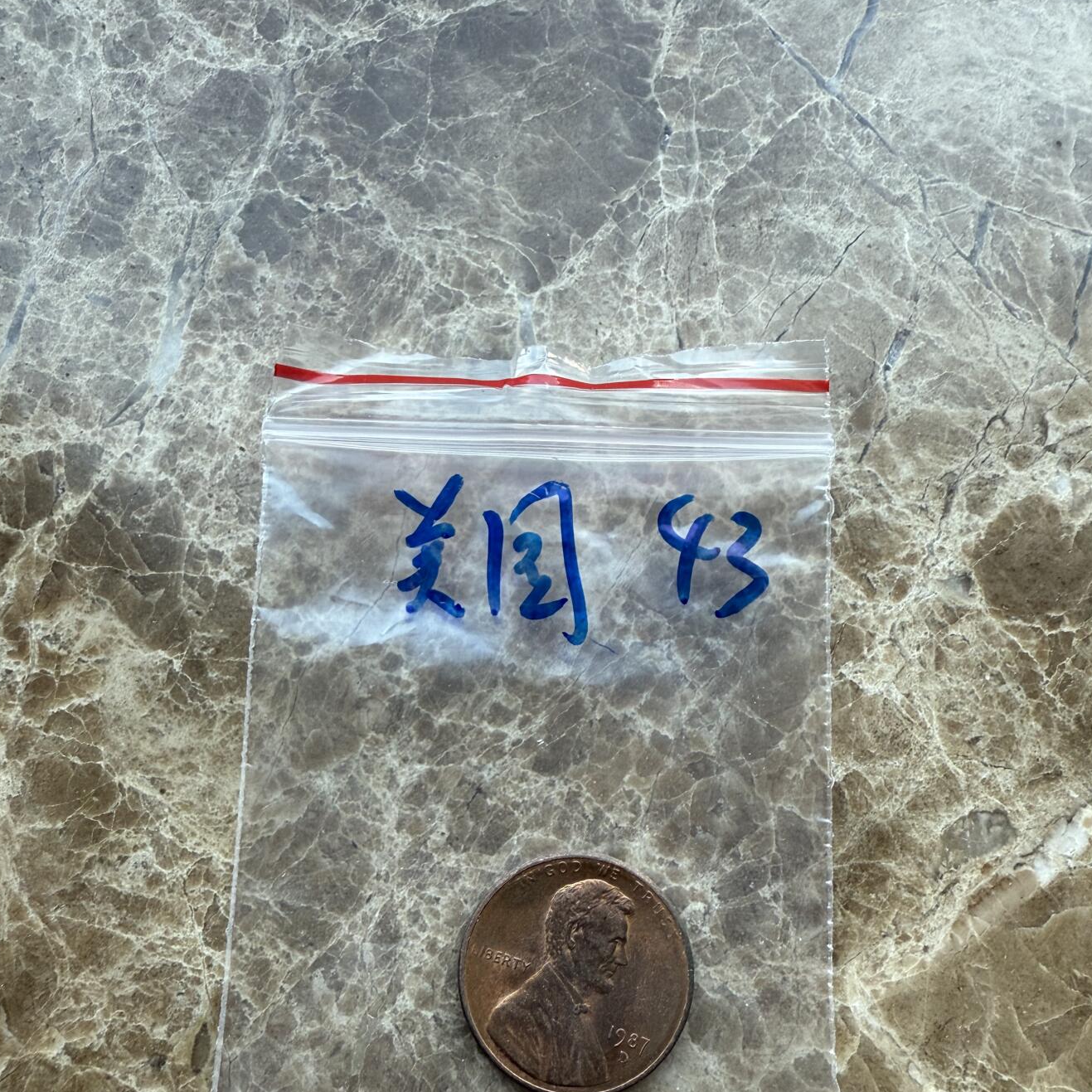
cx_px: 546
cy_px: 728
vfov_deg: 54.5
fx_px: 1035
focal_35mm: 29
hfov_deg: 55.6
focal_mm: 2.22
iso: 125
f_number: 2.2
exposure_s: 1/99
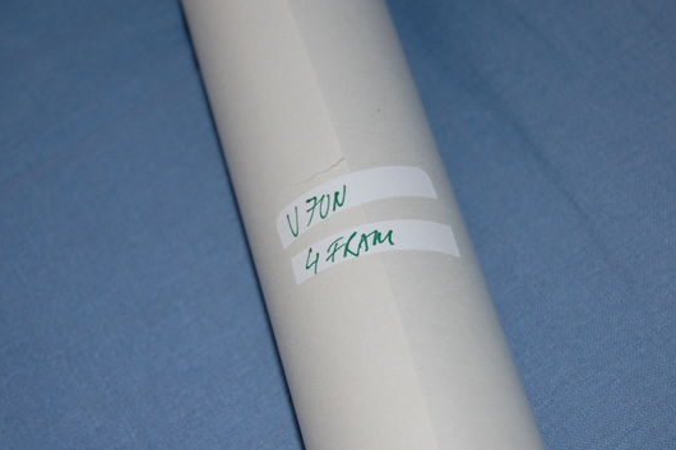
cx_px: 320
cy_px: 209
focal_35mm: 100
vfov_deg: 13.7
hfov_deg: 20.5
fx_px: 1870
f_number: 5.6
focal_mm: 55
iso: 400
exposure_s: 1/60
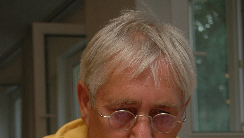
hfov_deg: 17.6
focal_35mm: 122
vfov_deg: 9.7
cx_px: 124
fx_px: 789
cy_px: 206
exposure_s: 1/60
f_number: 5.6
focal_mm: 45
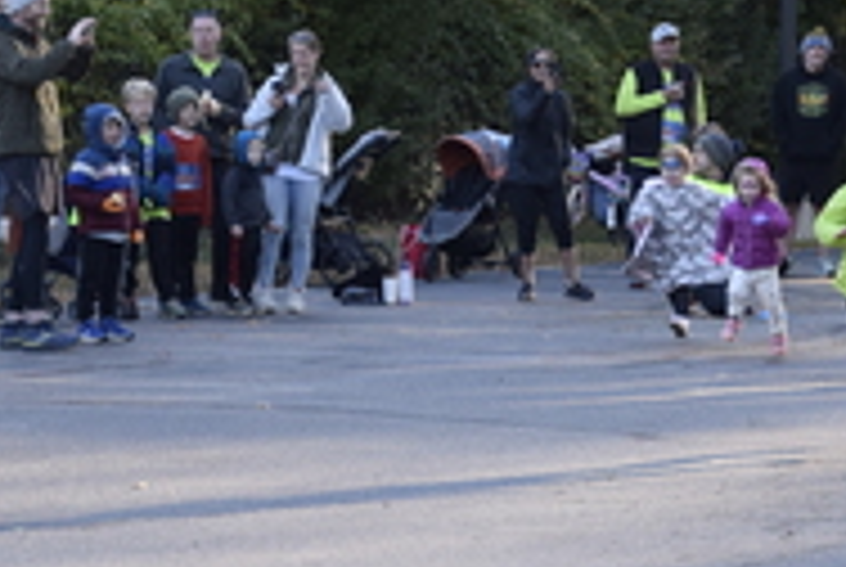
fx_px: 5155
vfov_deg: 6.3
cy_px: 317
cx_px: 702
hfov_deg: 9.4
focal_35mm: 219
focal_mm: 50
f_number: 5
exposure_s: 1/500
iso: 900
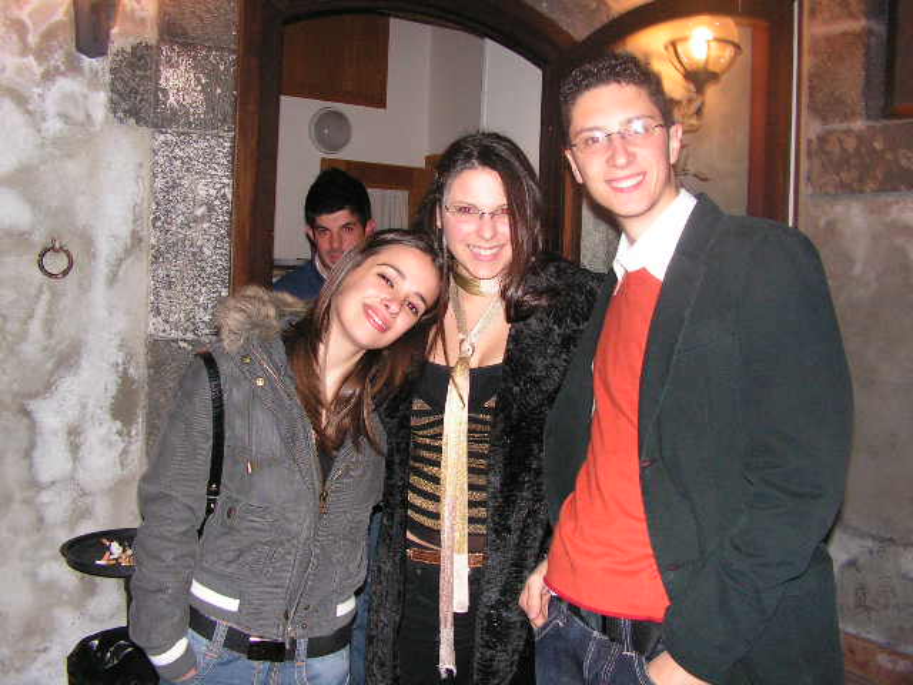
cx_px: 456
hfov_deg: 51.4
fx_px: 950
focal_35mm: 36
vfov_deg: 39.7
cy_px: 342
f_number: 3.2
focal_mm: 6
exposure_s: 1/40
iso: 200
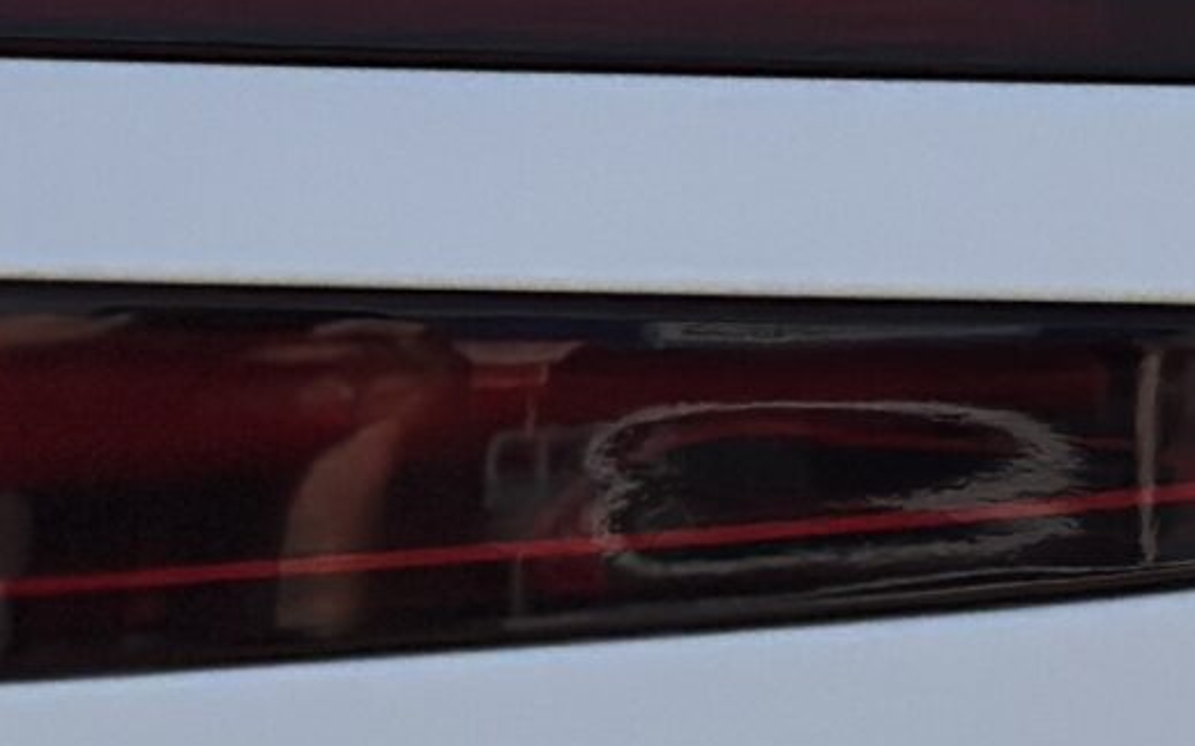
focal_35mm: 251
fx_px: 8172
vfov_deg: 5.2
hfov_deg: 8.1
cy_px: 460
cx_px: -903
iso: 100
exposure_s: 1/9804
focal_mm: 6.86
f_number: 1.78
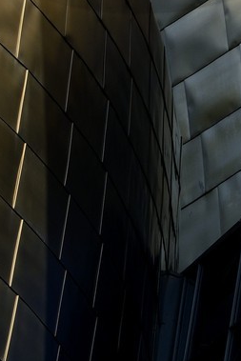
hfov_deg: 1.8
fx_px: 7825
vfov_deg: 2.6
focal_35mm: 780
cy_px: -284
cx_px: 138
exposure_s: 1/250
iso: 200
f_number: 10
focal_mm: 185
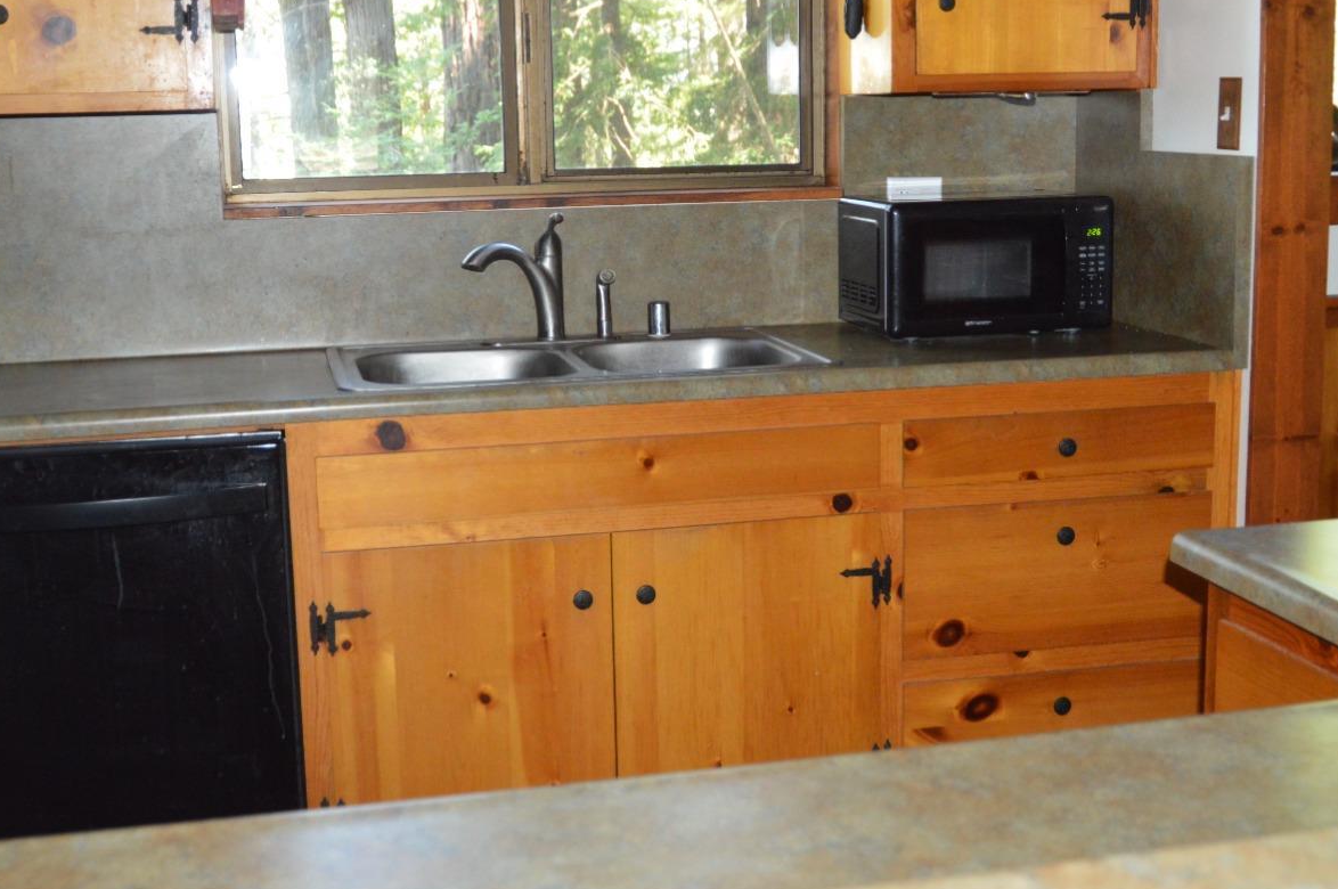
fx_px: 1708
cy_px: 389
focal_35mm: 46
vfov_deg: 29.2
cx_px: 696
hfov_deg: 42.8
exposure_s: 1/60
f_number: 3.5
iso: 1800
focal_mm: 24
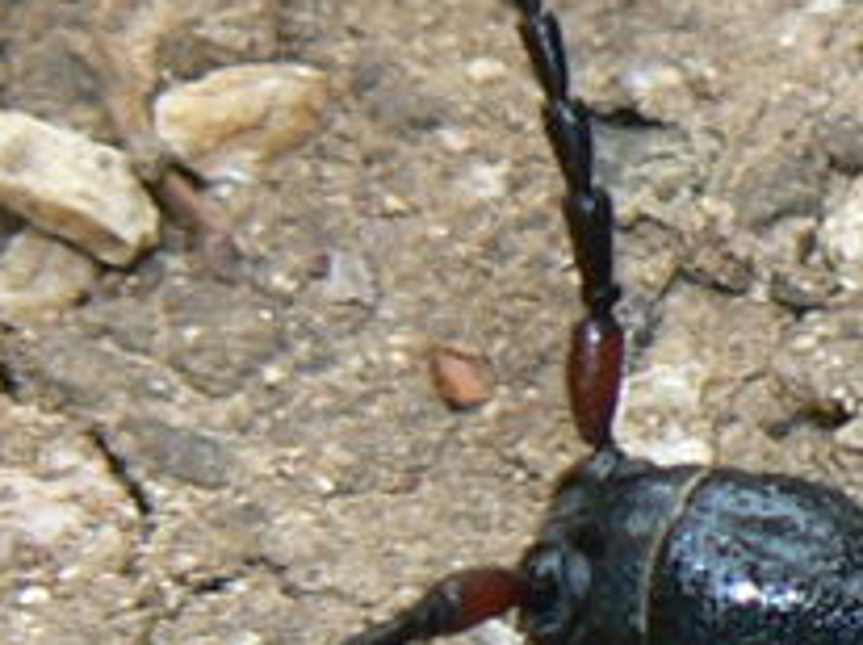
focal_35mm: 105
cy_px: 603
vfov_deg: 13.9
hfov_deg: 18.3
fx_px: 2615
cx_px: 846
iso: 80
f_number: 4
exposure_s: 1/100
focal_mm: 6
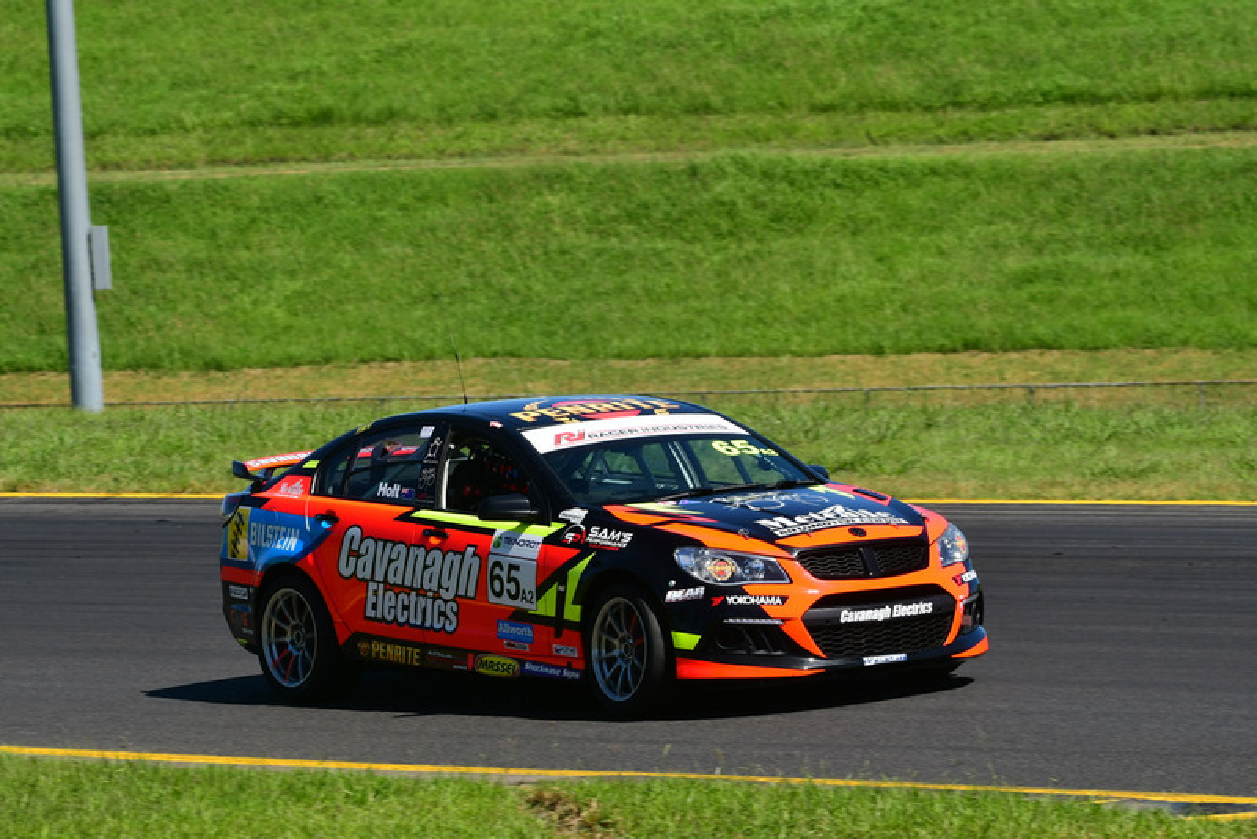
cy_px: 420
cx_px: 628
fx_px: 10478
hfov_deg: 6.9
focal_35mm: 300
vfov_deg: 4.6
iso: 400
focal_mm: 200
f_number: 11
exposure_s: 1/640
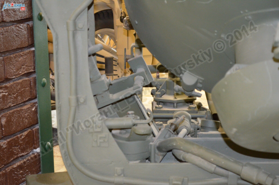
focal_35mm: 82
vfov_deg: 16.5
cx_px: 140
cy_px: 92
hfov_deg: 24.7
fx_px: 638
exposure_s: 1/60
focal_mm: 55
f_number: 5.6
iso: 3200
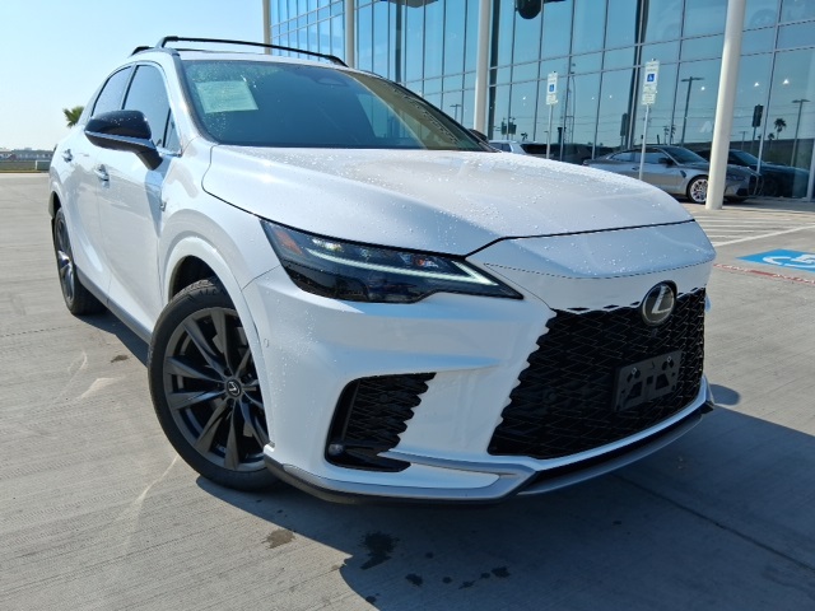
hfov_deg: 67.3
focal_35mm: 26
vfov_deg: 53.1
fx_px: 612
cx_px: 408
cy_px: 306
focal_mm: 3.98
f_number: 1.8
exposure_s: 1/1037
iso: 25
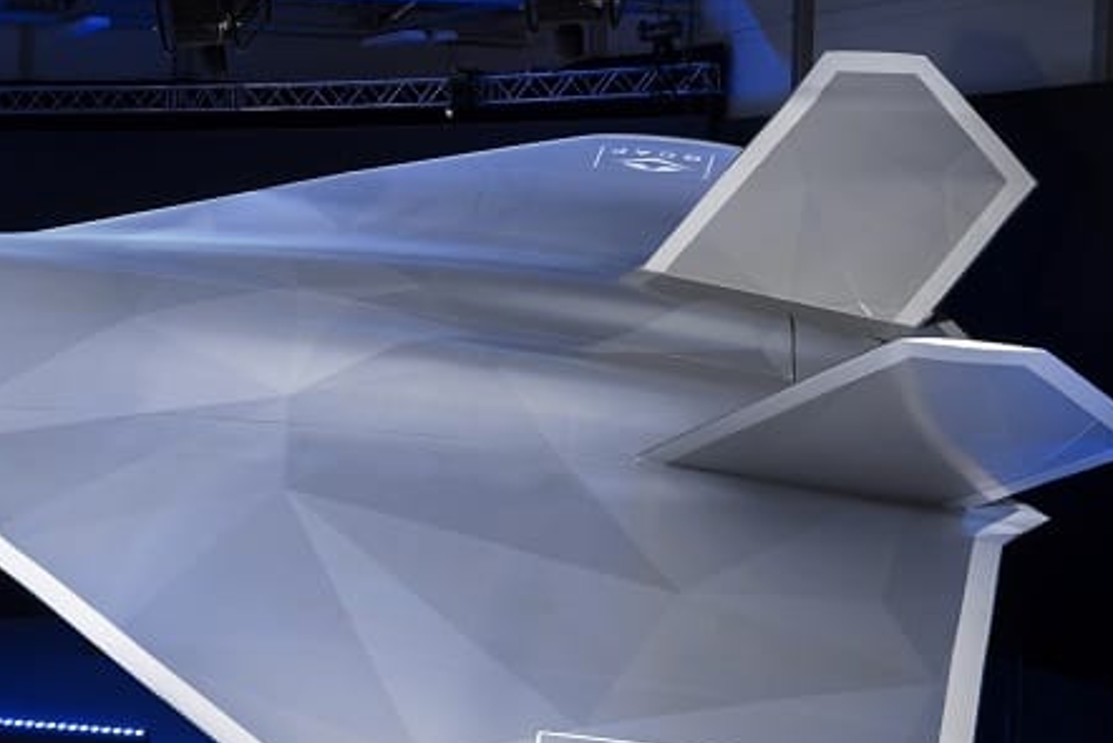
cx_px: 136
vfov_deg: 21.6
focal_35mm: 63
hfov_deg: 30.6
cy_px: 393
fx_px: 1948
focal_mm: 29
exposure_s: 1/13
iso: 800
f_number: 8
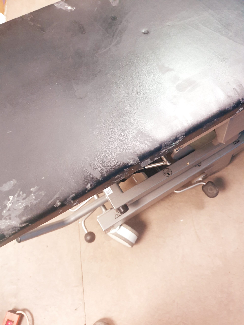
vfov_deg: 67.3
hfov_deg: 53.1
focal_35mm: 26
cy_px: 162
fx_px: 244
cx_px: 122
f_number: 1.5
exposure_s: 1/50
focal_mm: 4.3
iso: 320
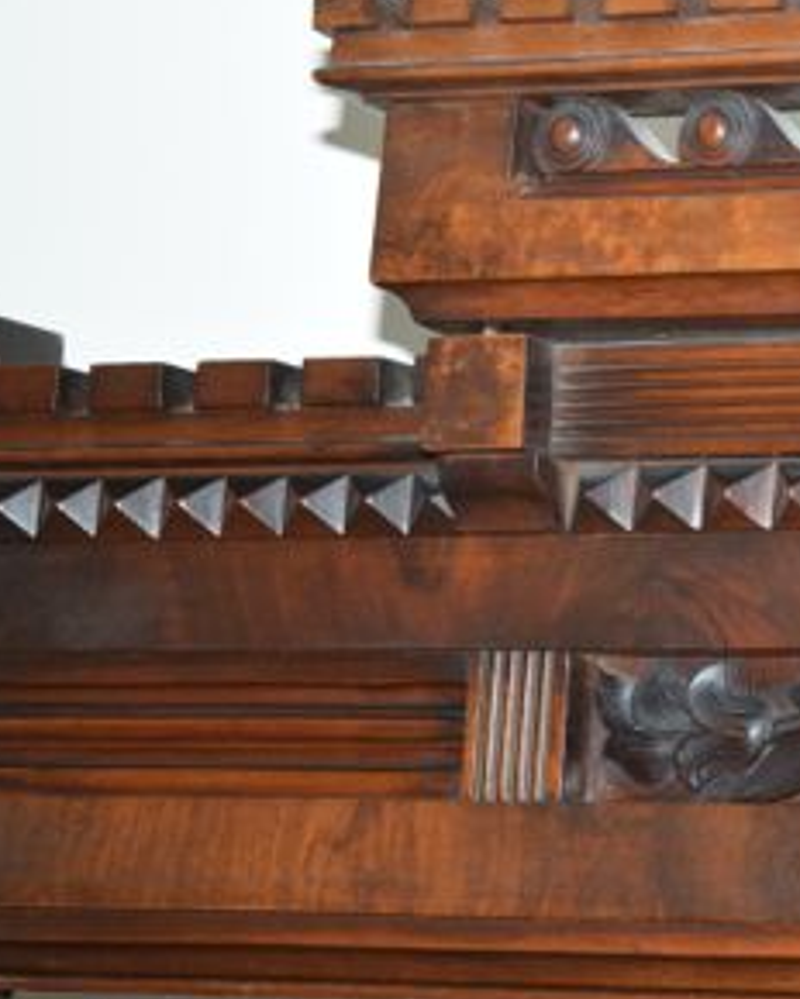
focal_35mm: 171
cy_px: 439
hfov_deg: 8.9
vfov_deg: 11.3
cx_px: 1076
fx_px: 5062
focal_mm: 55
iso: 800
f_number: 5.6
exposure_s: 1/125
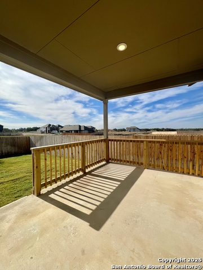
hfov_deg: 89.9
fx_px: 102
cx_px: 102
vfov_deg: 106.2
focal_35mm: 13
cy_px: 135
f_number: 1.8
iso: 32
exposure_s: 1/3040
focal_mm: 1.57
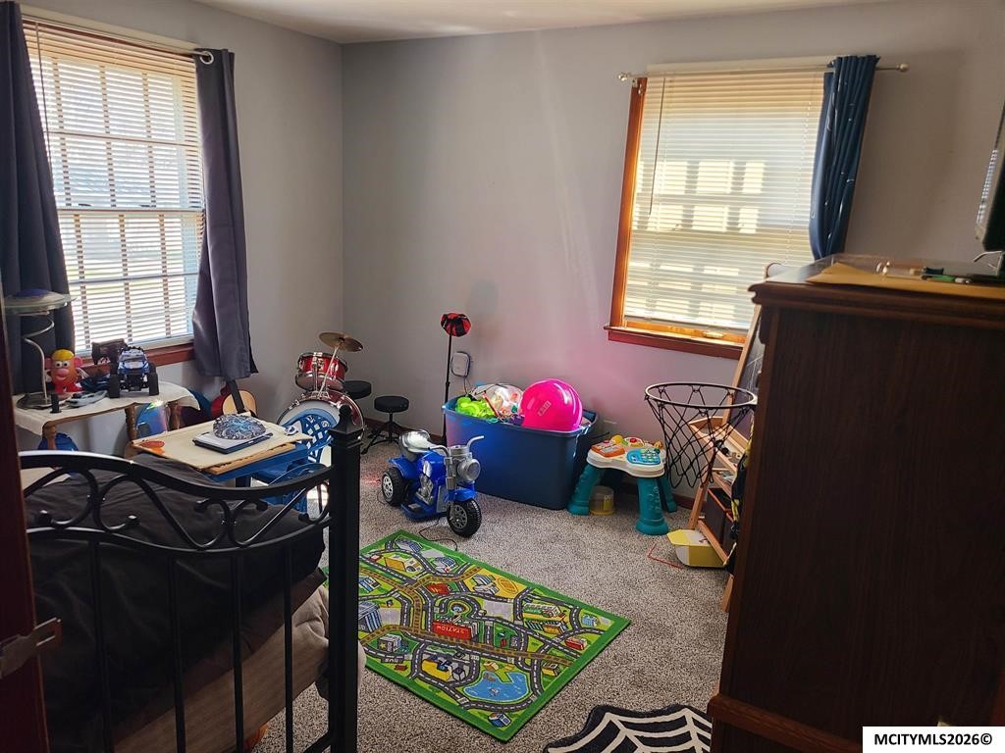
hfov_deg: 67.3
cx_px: 502
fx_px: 755
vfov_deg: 53.1
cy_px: 376
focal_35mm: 26
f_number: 1.8
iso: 80
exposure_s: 1/51
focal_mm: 5.4
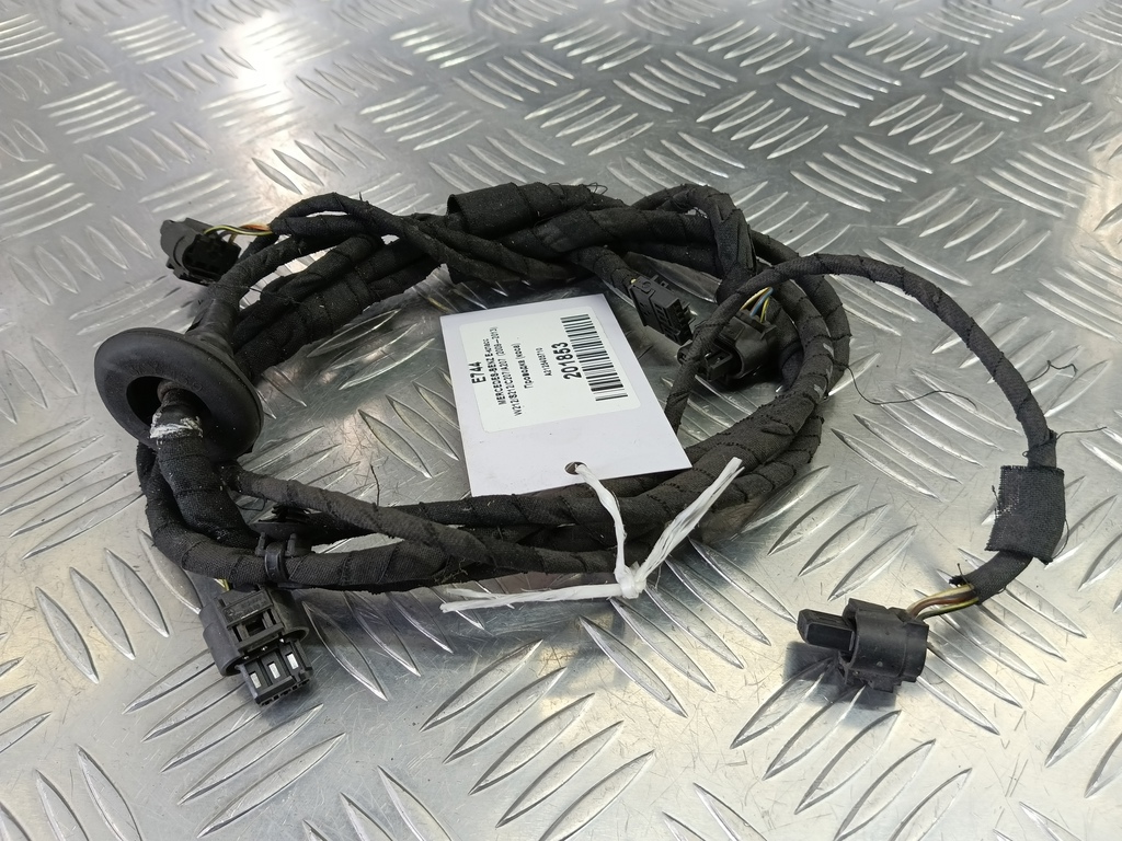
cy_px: 420
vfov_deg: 58.9
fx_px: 745
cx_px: 561
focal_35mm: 23
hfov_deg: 73.9
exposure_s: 1/50
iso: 150
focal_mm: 4.11
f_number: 1.6
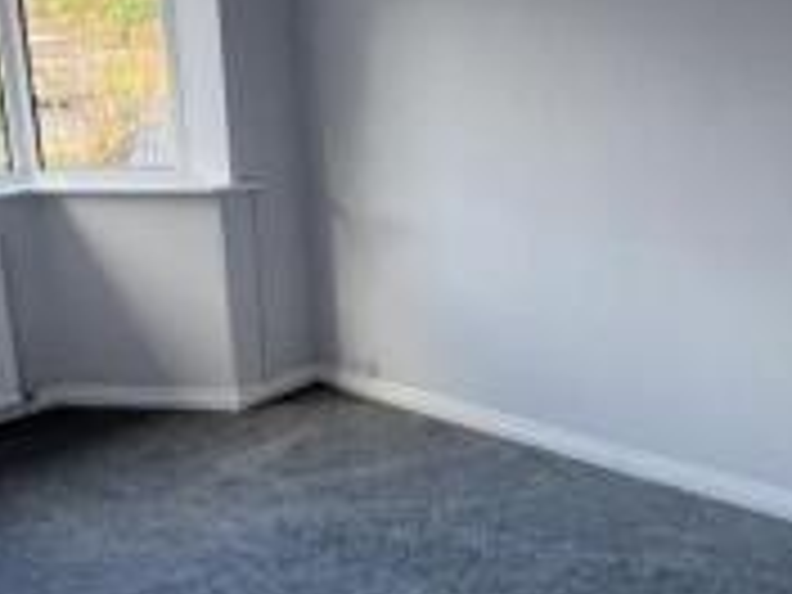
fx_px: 984
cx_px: 407
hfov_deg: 43.8
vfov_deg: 33.6
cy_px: 317
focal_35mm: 43
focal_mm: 1.57
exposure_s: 1/100
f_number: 1.8
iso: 80
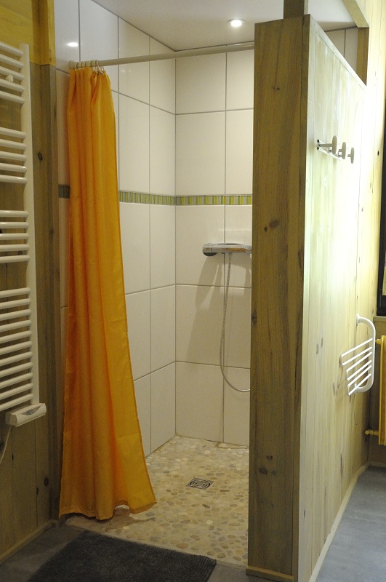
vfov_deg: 51.3
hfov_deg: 35.4
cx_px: 193
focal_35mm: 38
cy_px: 291
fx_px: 605
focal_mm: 25
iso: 3200
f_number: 9
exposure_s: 1/80
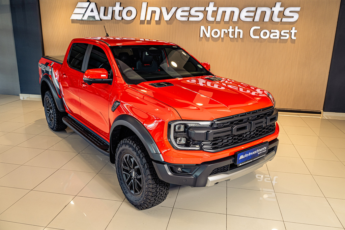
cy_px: 115
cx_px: 172
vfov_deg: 46.4
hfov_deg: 65.5
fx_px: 268
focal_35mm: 28
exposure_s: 1/125
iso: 640
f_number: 5
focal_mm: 28
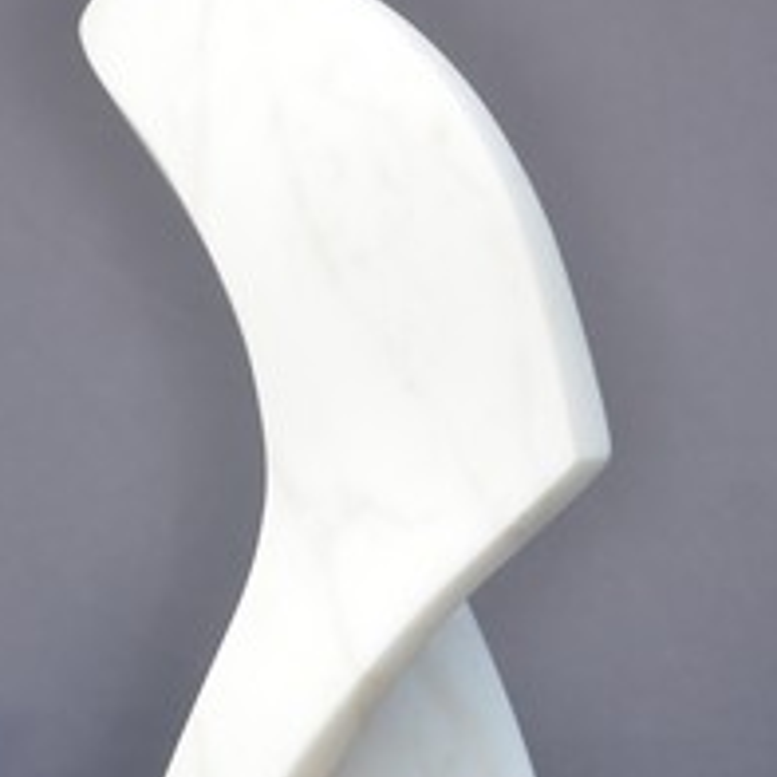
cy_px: 461
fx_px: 7238
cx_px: 347
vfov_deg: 6.1
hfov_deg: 6.1
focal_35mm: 285
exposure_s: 1/250
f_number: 7.1
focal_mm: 92
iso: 320
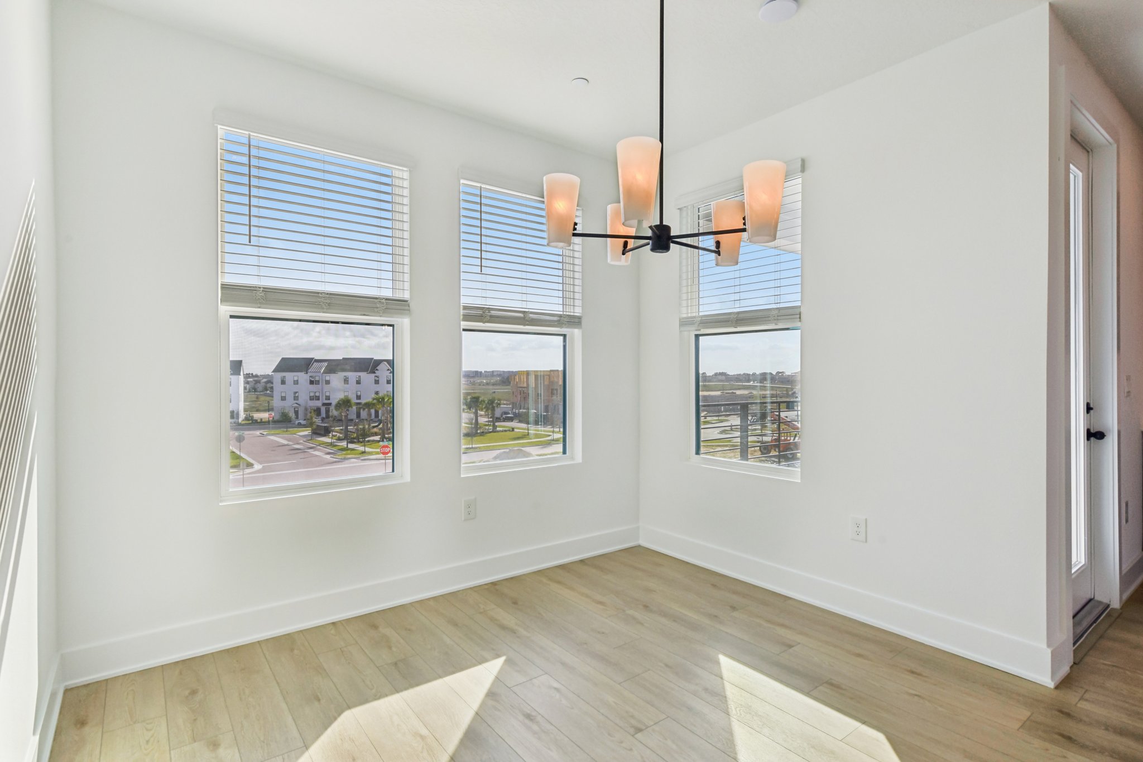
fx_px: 571
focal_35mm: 18
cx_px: 572
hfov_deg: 90.0
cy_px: 381
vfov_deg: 67.4
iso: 400
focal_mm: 18
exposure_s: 1/500
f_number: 8
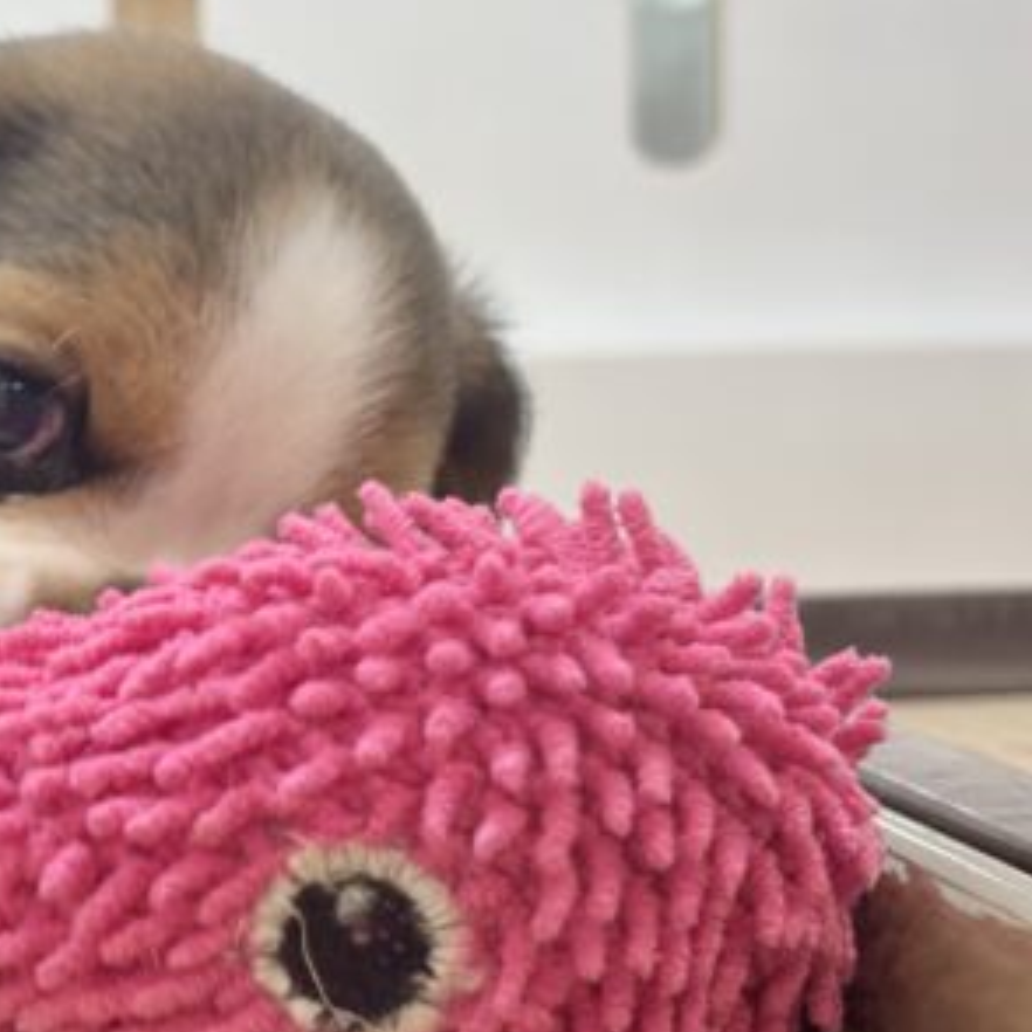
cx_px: -32
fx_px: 3373
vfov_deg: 17.4
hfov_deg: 17.0
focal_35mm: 100
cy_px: 639
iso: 64
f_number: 1.6
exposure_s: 1/100
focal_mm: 5.96
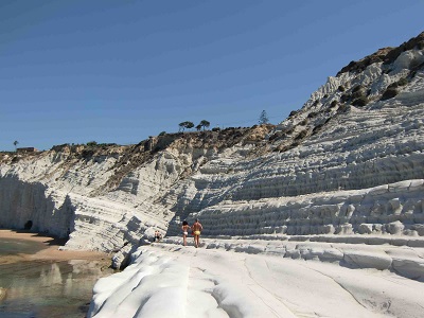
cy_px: 159
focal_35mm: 34
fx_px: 416
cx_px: 212
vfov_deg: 41.8
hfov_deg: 54.0
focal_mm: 6.1
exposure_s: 1/200
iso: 64
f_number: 8.4
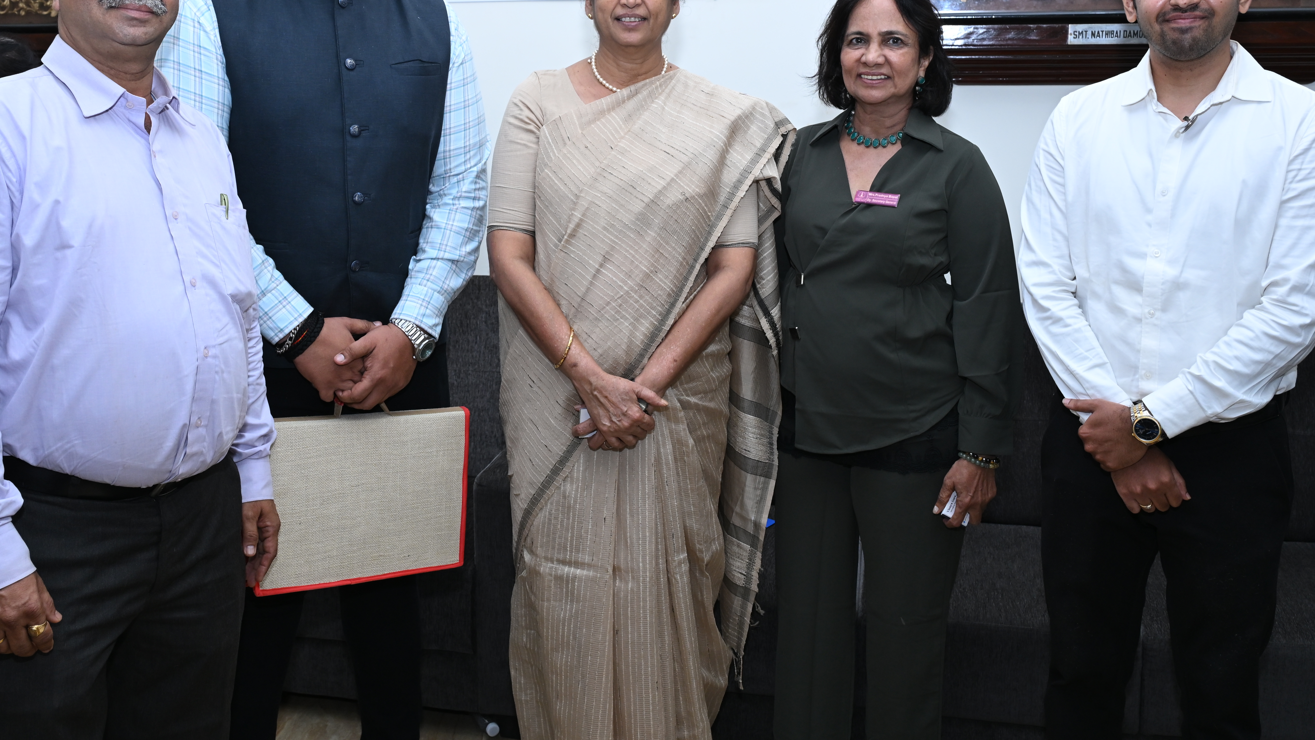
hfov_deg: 52.8
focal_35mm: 38
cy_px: 236
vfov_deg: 30.9
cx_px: 622
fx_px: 1325
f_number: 6.3
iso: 1250
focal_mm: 31
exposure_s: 1/200
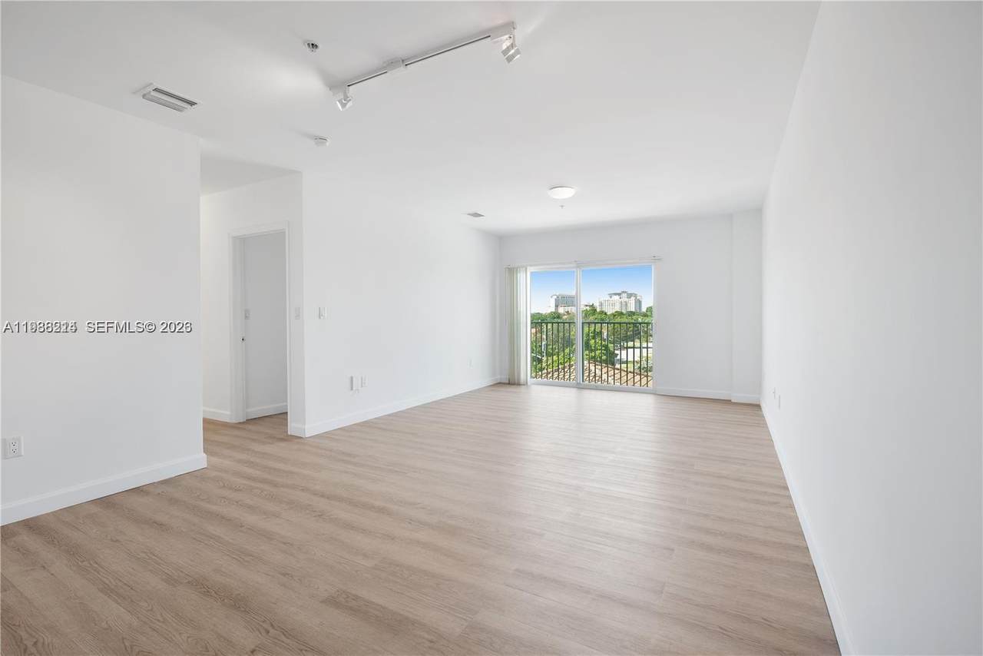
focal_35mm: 15
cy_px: 328
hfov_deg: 100.4
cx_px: 492
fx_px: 410
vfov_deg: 77.4
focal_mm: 15
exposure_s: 1/5
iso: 125
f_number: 8
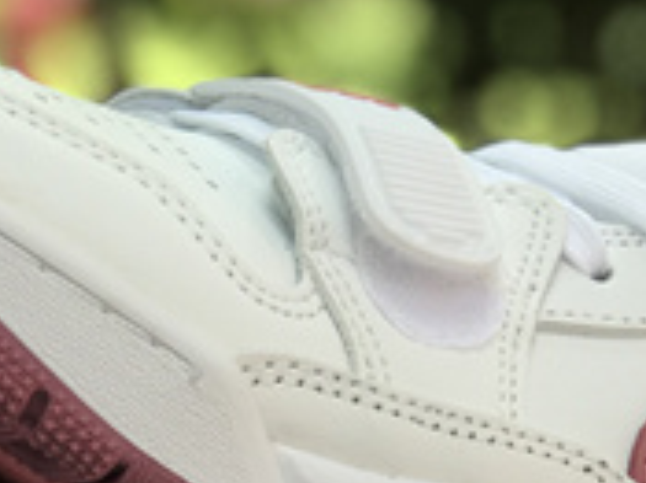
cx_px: 214
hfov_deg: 8.2
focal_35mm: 241
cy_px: 595
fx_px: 4494
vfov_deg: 6.1
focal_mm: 6.6
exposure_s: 1/159
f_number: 2.8
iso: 20
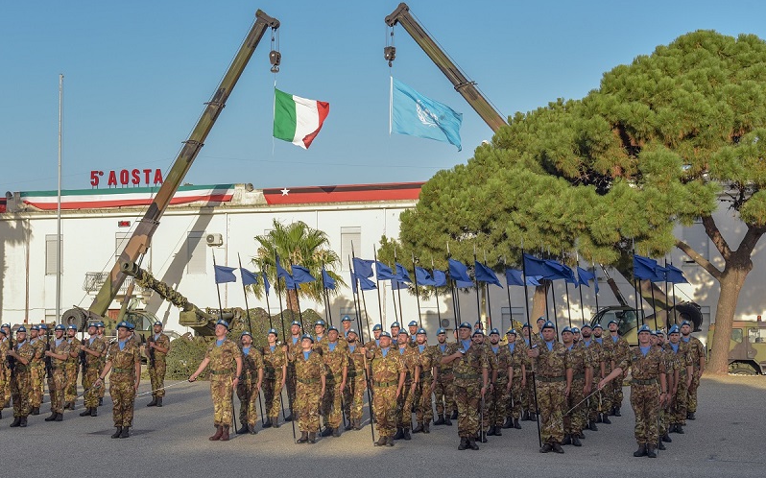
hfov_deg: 44.4
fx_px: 939
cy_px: 254
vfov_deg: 28.6
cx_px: 383
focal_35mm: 45
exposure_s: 1/200
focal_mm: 44
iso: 160
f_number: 6.3
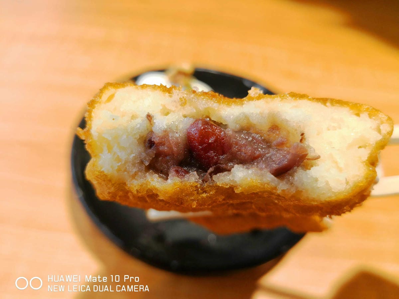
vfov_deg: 51.4
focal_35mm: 27
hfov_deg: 65.3
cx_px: 200
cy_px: 150
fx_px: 311
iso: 100
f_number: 1.6
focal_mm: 3.95
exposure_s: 1/120
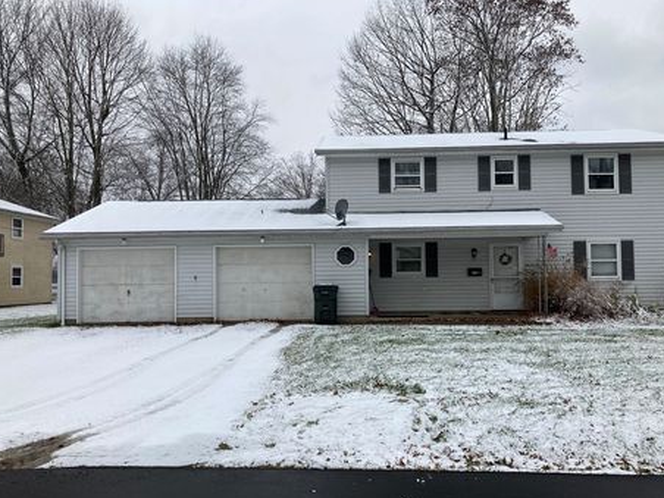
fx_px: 595
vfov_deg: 45.4
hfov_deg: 58.3
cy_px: 264
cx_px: 344
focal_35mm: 31
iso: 20
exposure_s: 1/1185
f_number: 1.8
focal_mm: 3.99
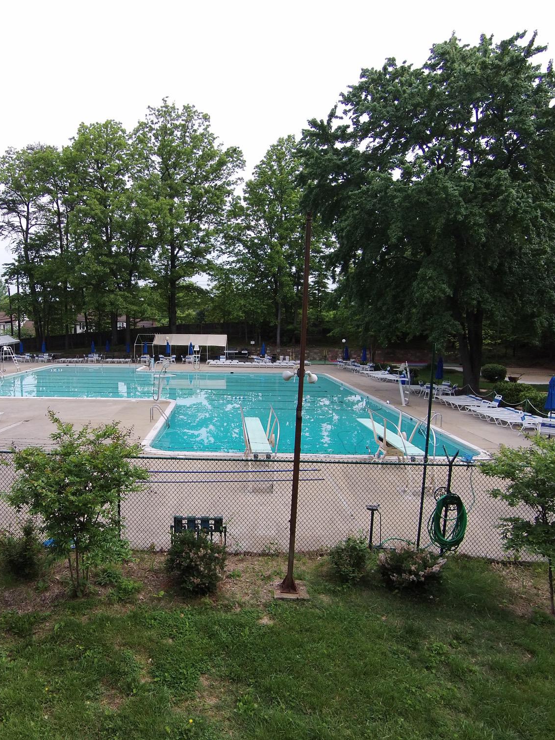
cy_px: 376
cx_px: 192
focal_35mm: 38
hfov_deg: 37.4
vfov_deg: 49.0
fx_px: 812
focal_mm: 5
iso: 100
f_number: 2.8
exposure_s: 1/829
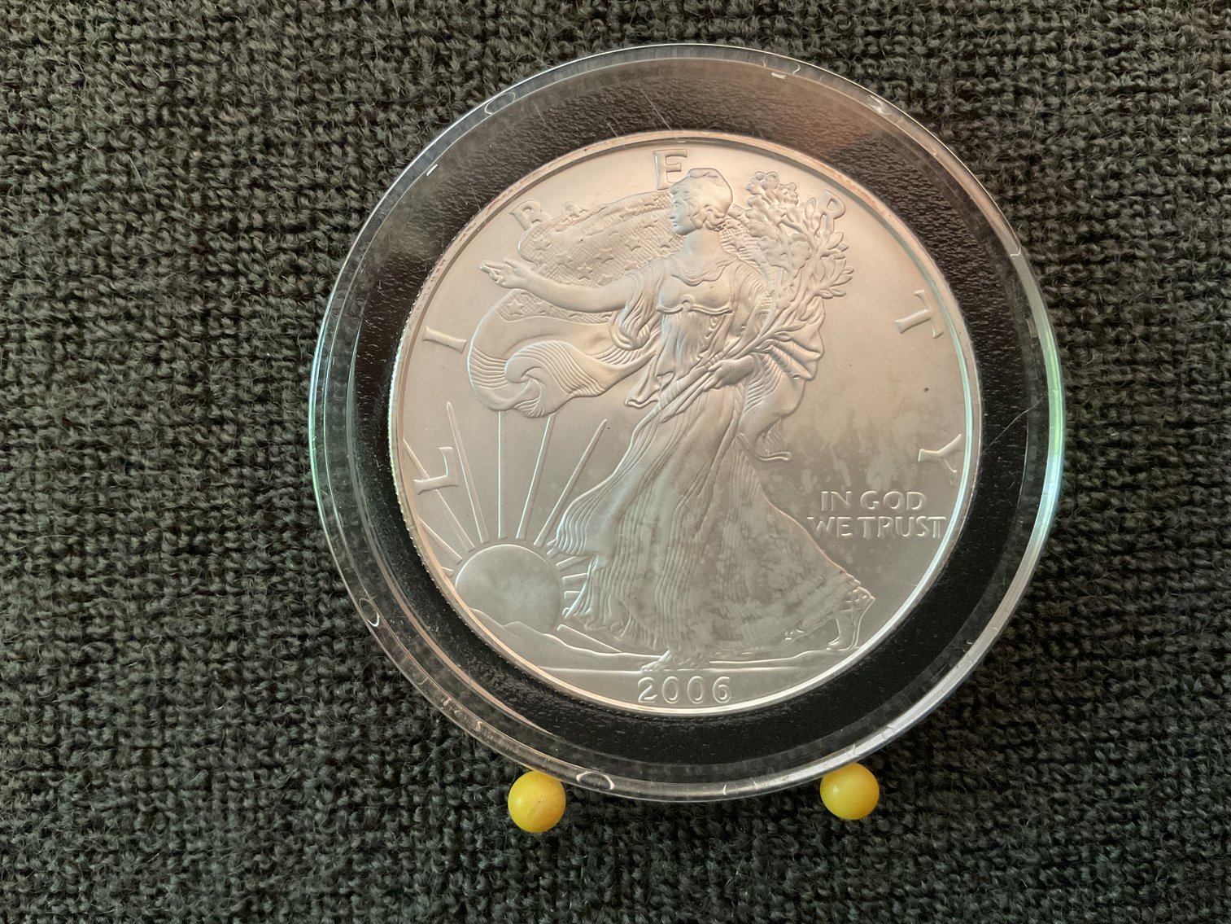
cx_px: 616
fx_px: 1031
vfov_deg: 48.2
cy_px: 462
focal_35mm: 29
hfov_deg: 61.7
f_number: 1.8
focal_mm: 3
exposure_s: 1/30
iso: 320
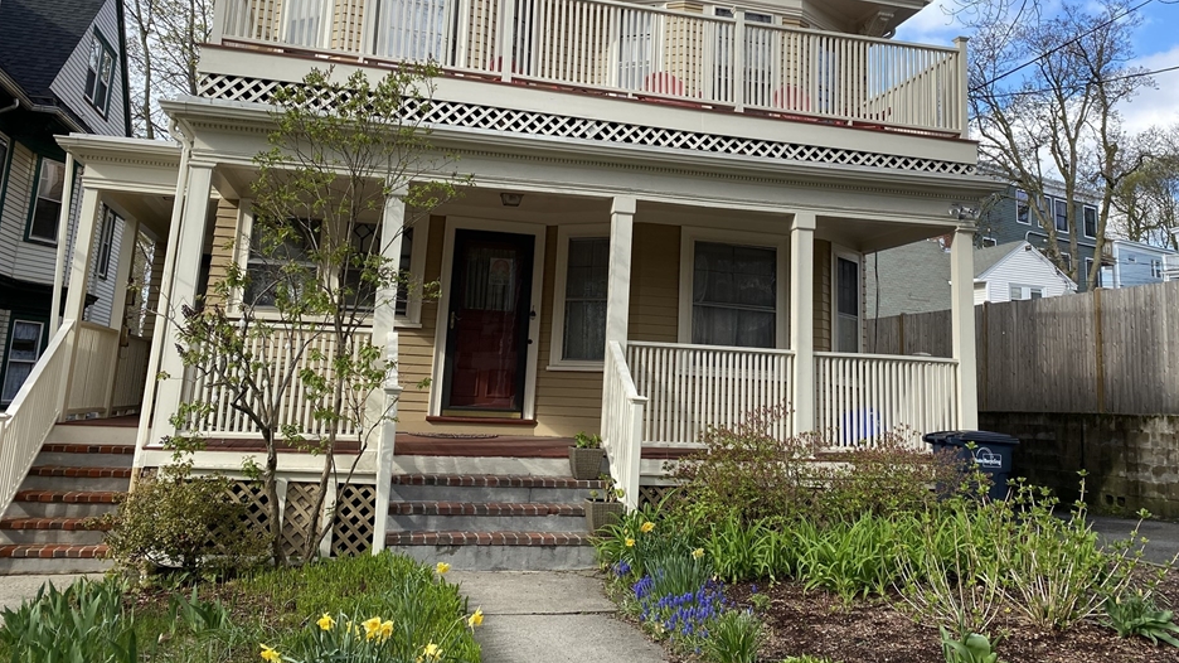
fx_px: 969
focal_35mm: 31
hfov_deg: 62.6
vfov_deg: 37.4
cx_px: 617
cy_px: 222
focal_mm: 4.25
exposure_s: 1/858
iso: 32
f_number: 1.8
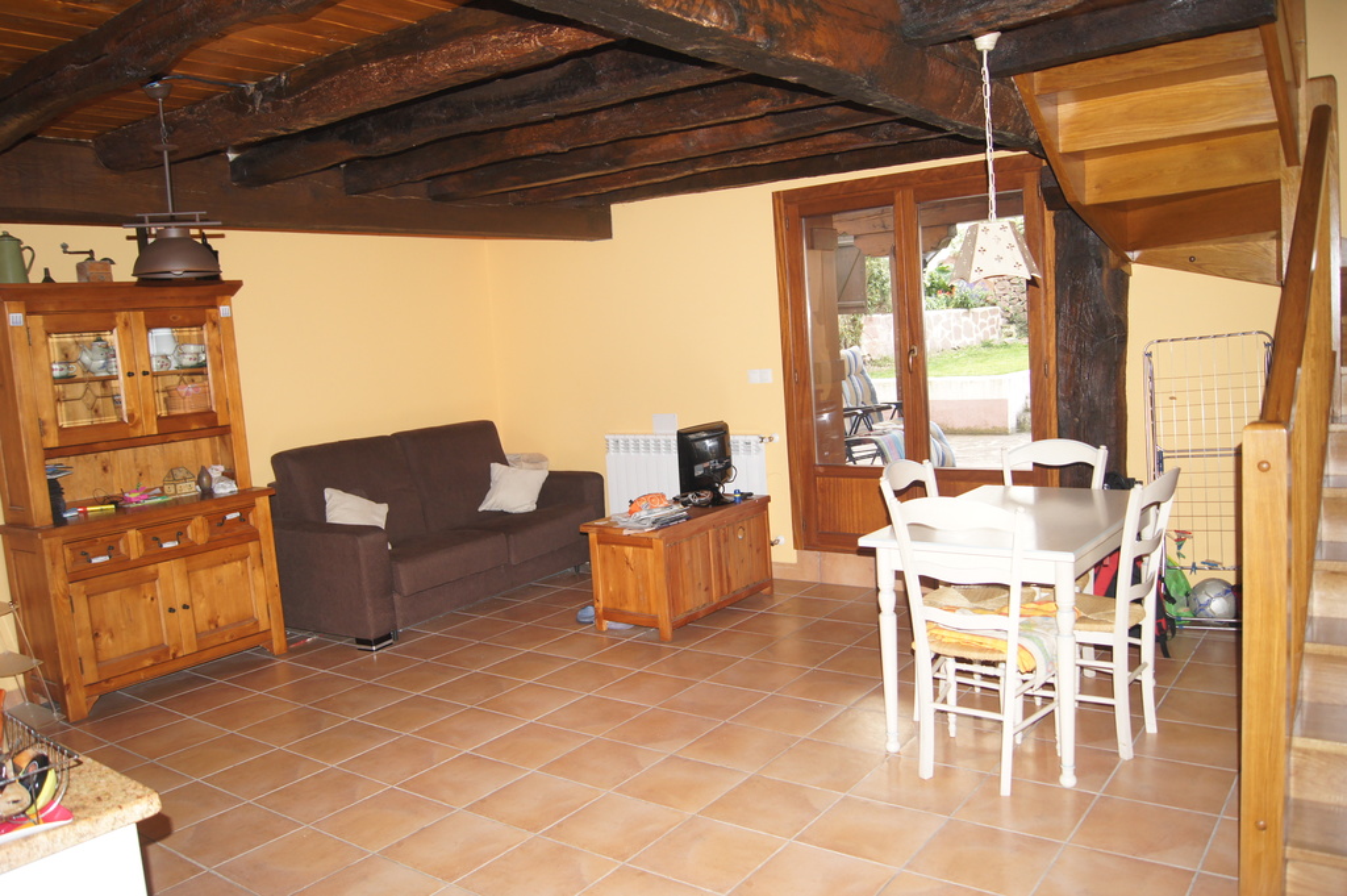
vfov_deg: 47.9
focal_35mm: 27
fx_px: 1009
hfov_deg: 67.4
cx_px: 674
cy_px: 448
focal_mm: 18
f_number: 3.5
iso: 400
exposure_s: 1/60
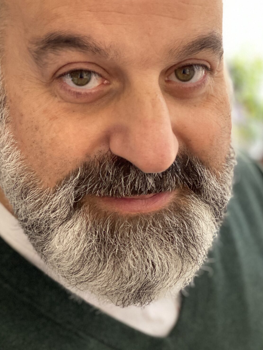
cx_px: 87
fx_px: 912
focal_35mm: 90
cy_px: 124
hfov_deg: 16.4
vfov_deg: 21.7
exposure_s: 1/76
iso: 250
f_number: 2
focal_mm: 6
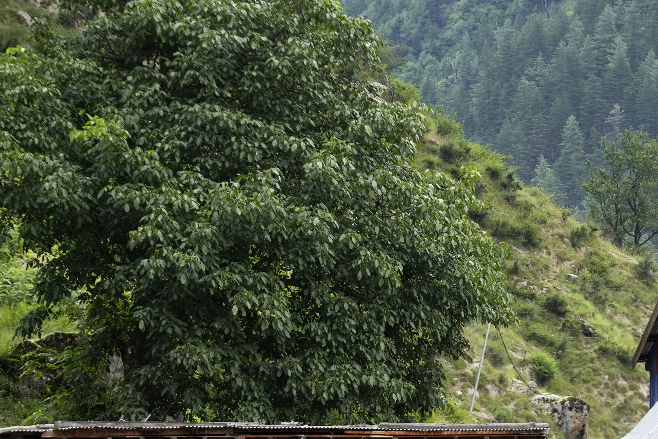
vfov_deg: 8.2
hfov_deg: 12.4
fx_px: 3016
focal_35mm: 165
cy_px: 502
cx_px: 547
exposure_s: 1/2000
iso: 500
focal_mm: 70
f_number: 2.8
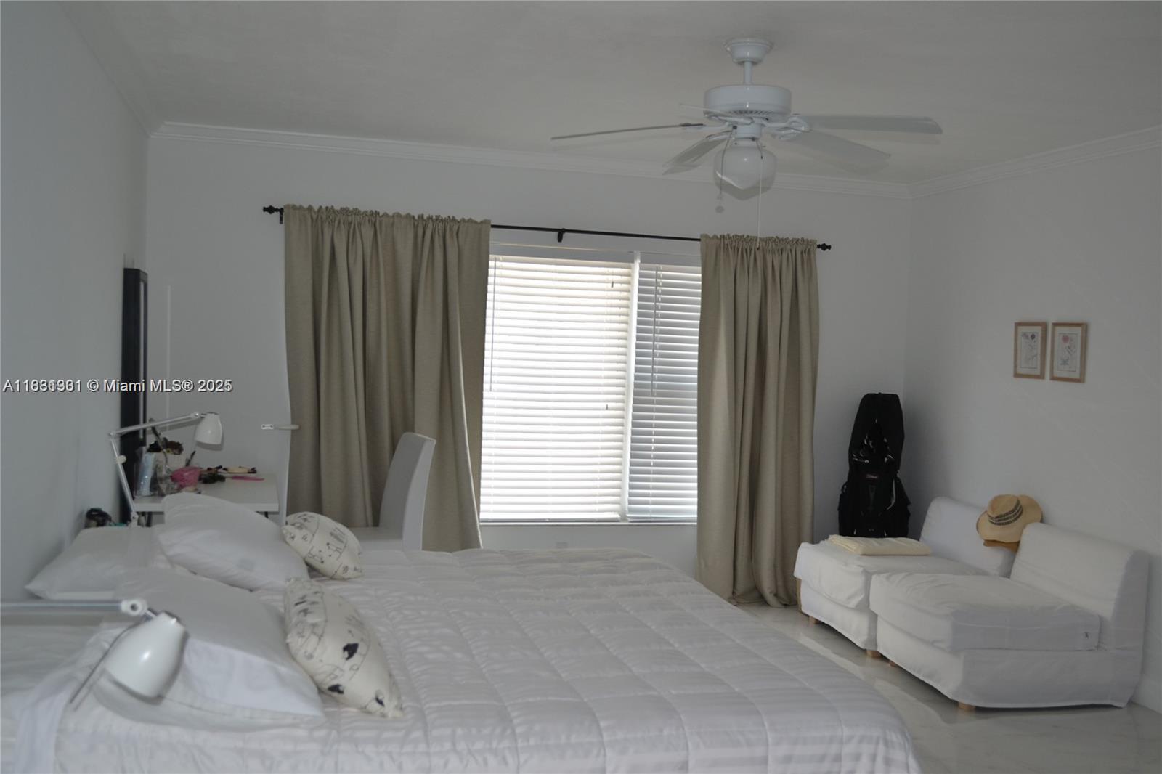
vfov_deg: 40.0
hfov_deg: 57.2
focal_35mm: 33
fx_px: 1065
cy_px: 387
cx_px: 581
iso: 280
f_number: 4
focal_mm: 22
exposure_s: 1/125
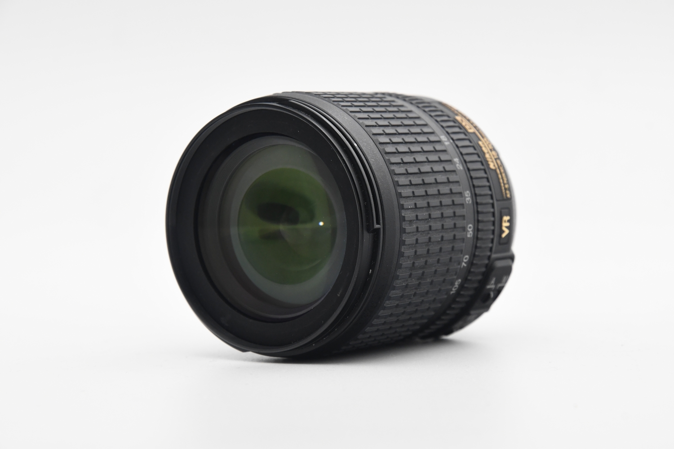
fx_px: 2246
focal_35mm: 120
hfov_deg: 17.1
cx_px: 337
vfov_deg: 11.4
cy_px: 224
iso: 1600
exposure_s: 1/100
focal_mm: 80
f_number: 8
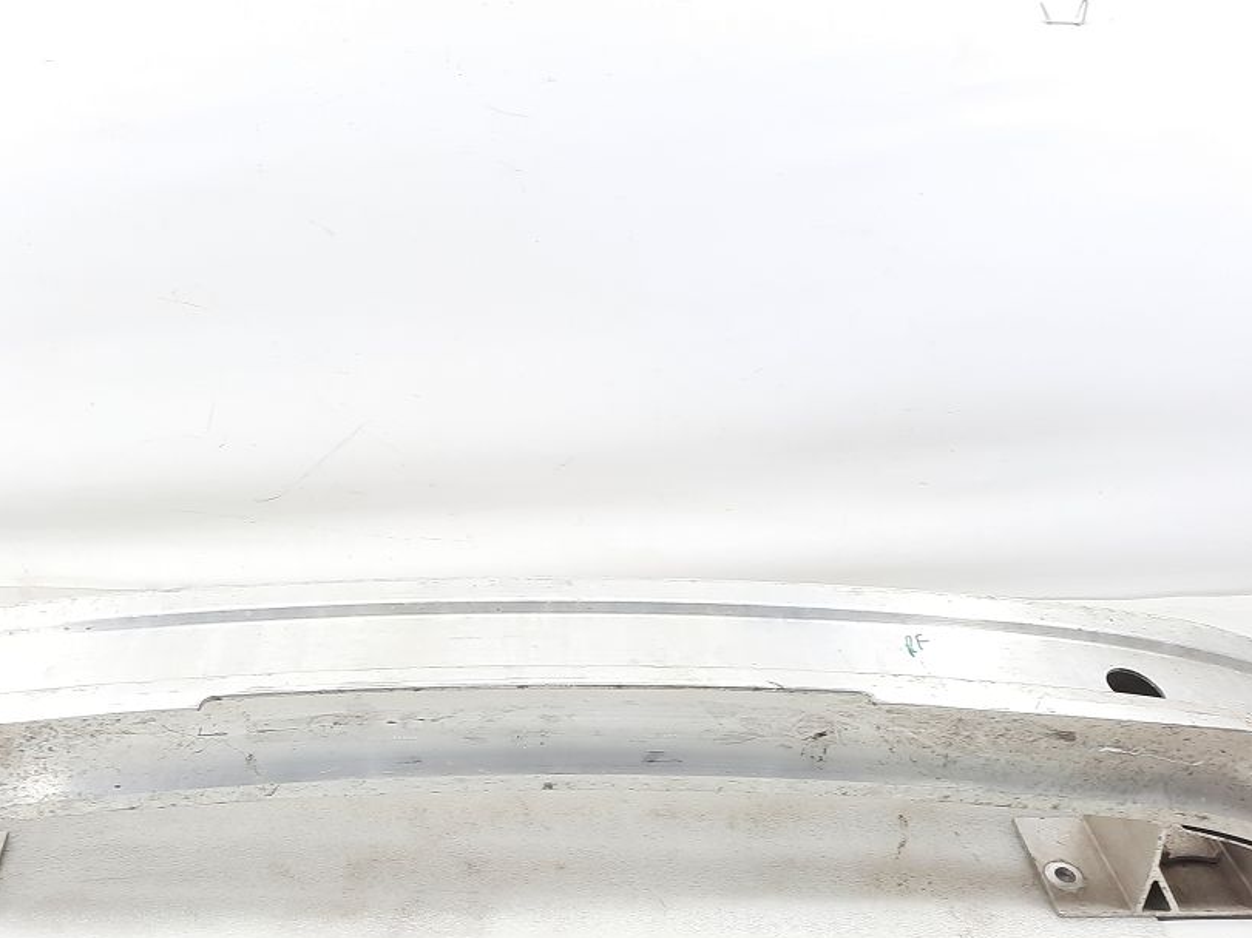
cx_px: 503
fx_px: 1338
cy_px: 566
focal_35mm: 37
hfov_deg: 49.8
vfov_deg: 38.5
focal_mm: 4.6
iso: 50
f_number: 2
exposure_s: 1/50
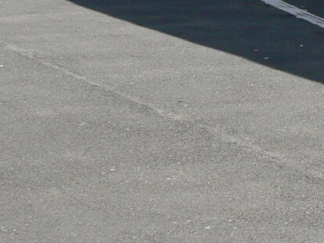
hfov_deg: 14.6
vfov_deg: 10.7
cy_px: -133
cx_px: 319
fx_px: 1245
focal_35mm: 133
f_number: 6.3
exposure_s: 1/400
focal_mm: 6
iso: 80
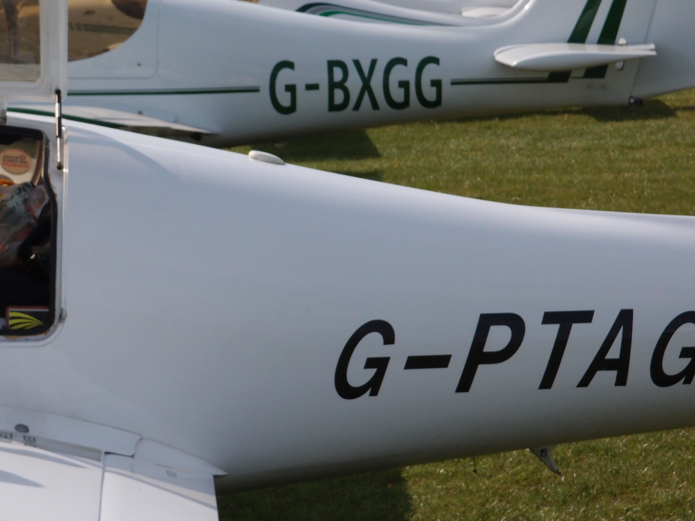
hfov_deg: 12.5
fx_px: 3172
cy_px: 203
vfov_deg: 9.4
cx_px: 266
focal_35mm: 158
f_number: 5.6
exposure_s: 1/1000
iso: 100
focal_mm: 24
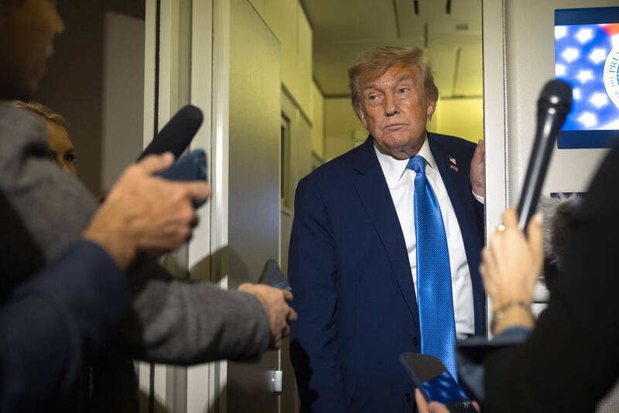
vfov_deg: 27.0
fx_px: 860
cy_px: 206
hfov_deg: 39.6
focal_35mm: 50
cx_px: 310
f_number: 2.8
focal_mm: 50
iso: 4000
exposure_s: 1/250
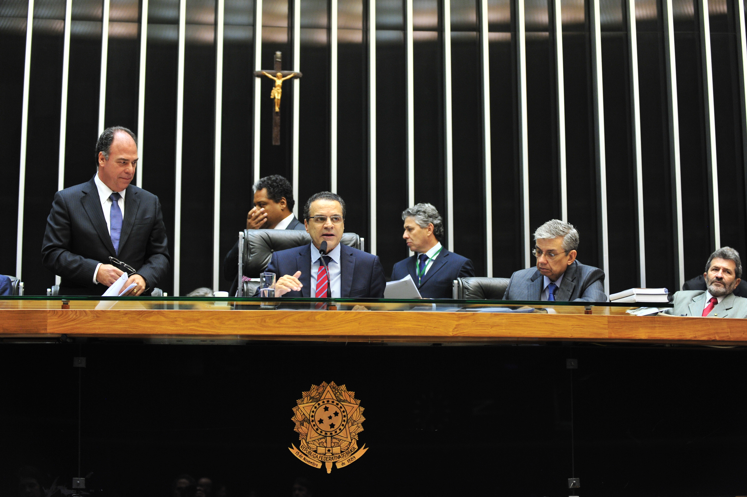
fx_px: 1452
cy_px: 248
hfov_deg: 28.9
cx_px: 374
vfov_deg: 19.4
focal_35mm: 70
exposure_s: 1/80
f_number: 2.8
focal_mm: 70
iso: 1250
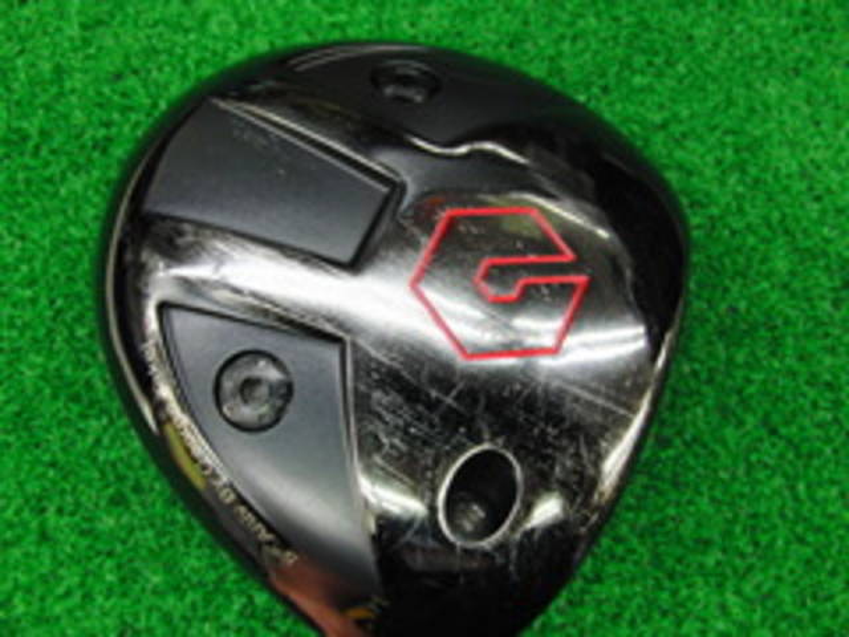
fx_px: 907
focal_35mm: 37
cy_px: 318
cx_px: 424
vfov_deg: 38.7
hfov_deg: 50.1
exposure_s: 1/40
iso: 400
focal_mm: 6.42
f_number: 3.6
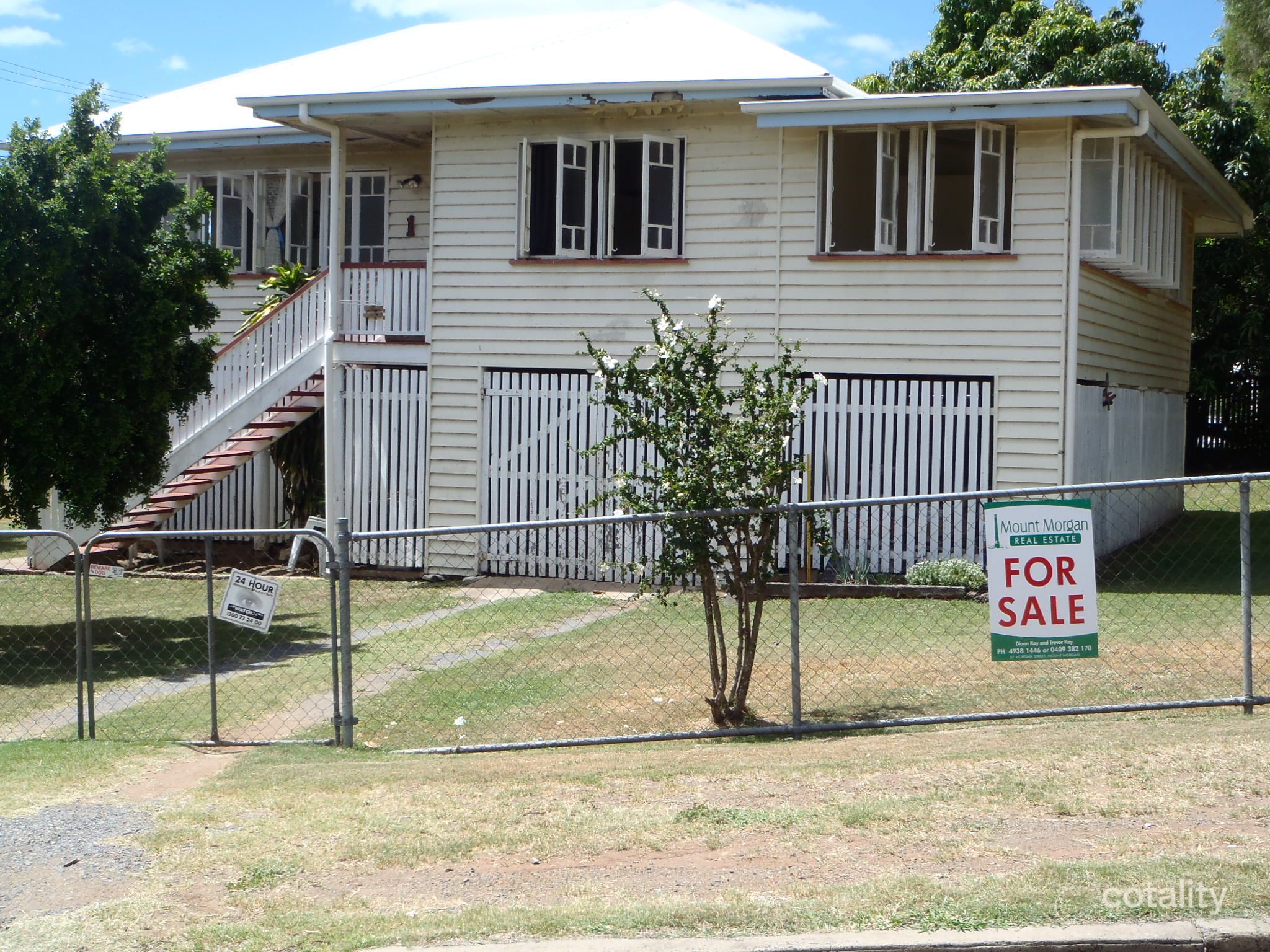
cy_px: 476
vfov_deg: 29.7
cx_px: 635
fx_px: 1798
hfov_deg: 38.9
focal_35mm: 49
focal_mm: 8.89
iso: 80
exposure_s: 1/250
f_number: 5.6
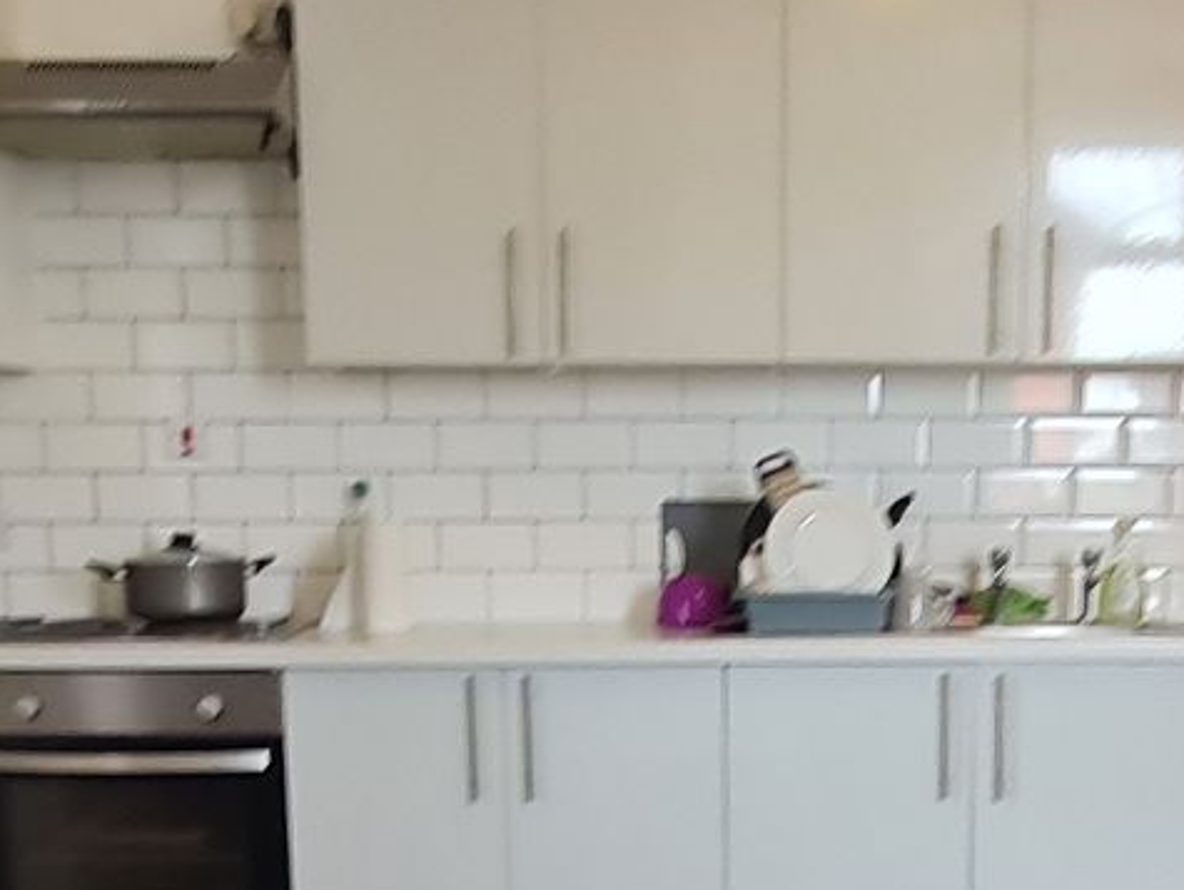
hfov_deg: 34.3
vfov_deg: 25.0
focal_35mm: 56
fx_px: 1917
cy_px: 865
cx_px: 636
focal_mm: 1.74
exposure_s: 1/50
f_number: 2.2
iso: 100
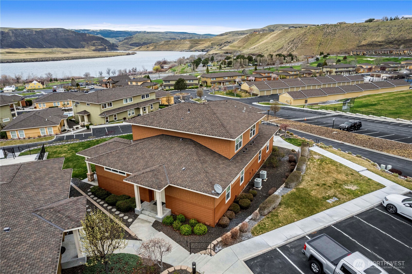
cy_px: 137
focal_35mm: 22
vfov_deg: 57.2
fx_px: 252
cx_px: 206
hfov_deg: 78.6
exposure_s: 1/500
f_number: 2.8
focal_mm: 8.38
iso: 100
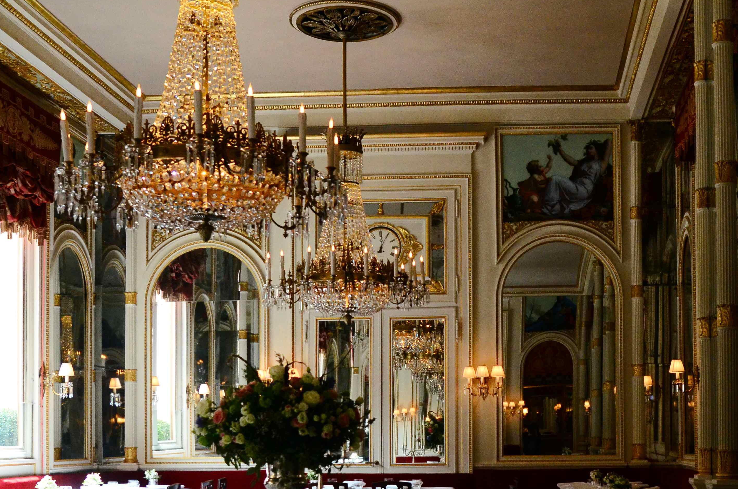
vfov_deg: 25.3
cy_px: 408
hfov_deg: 37.9
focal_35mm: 52
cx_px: 483
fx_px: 1064
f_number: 3.5
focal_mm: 20
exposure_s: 1/640
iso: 2000
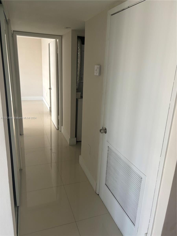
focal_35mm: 26
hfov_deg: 53.1
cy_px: 118
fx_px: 177
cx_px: 88
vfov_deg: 67.3
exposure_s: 1/121
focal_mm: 5.96
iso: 80
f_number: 1.6
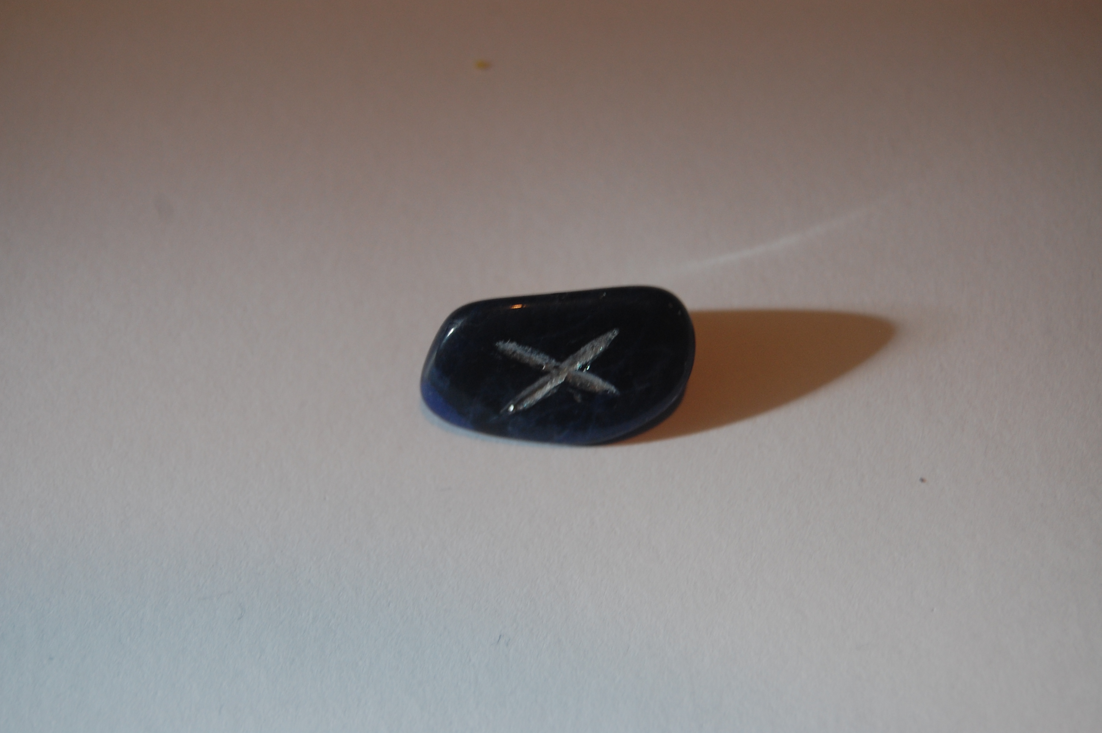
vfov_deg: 16.5
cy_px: 366
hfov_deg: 24.6
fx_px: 2523
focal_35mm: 82
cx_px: 551
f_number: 5.6
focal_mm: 55
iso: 450
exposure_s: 1/30
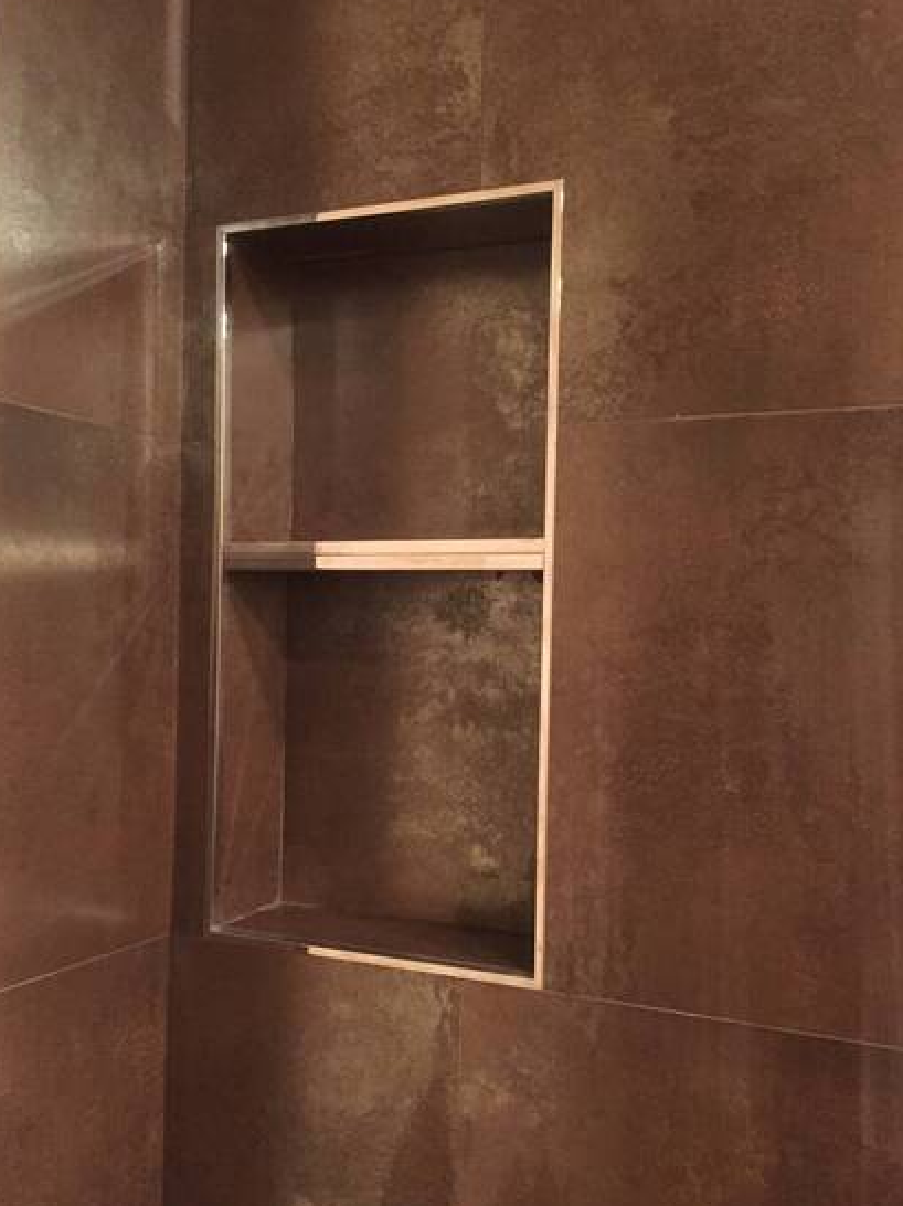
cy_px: 636
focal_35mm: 34
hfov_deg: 41.7
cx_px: 481
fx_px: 1183
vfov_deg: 53.9
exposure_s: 1/15
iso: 640
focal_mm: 4.15
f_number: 2.2
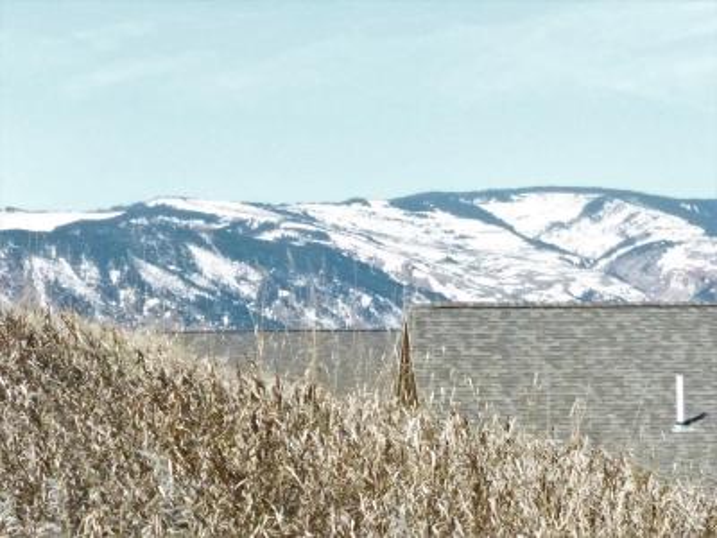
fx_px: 3148
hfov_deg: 13.0
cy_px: 269
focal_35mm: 152
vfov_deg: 9.8
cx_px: 358
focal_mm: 27.4
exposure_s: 1/4000
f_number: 8
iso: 3200
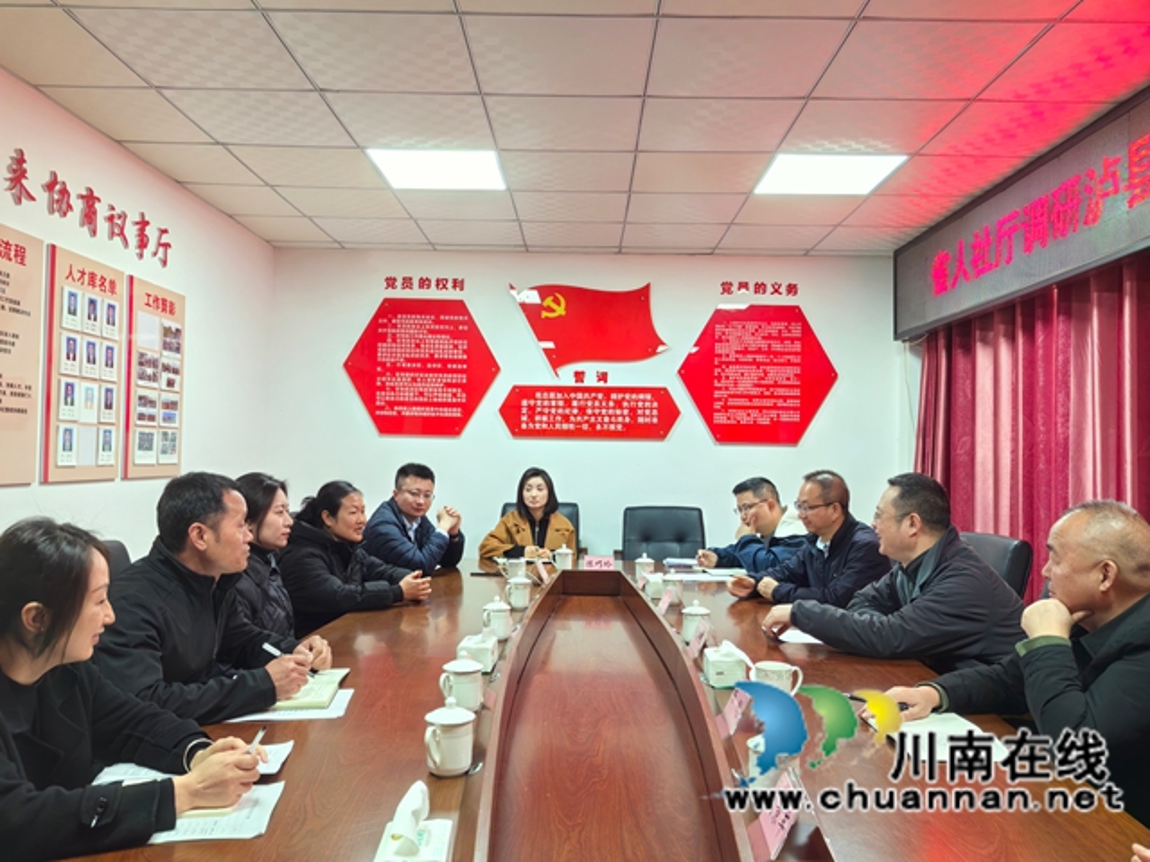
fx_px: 897
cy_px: 431
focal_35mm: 27
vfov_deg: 51.4
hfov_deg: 65.3
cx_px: 575
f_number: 1.9
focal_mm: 5.52
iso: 125
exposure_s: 1/50
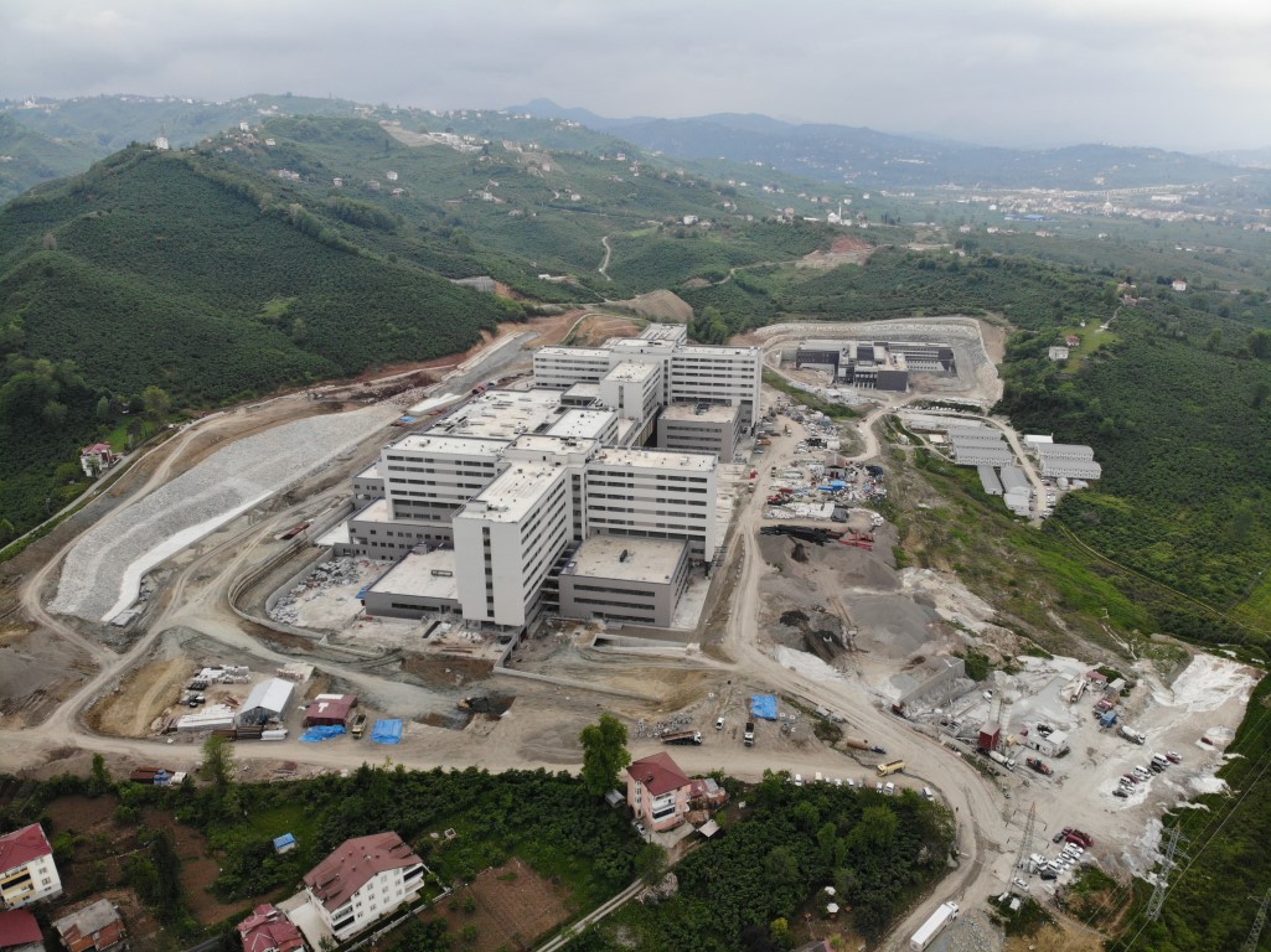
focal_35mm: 24
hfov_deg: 71.6
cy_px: 476
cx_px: 636
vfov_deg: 56.8
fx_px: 881
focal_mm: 4.5
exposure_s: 1/146
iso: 100
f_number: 2.8
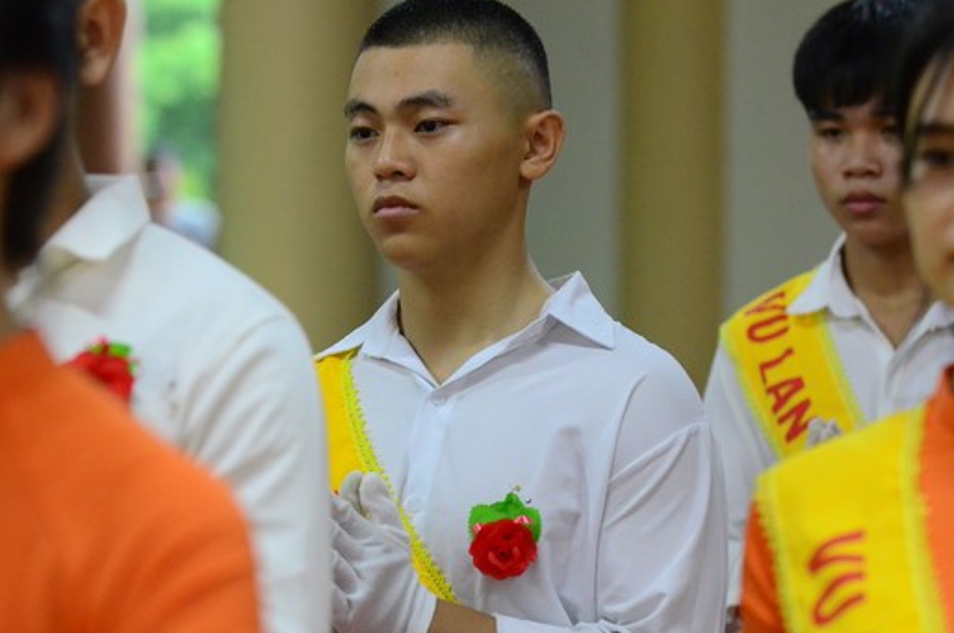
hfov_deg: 12.6
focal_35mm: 163
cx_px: 393
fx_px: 4313
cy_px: 326
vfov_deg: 8.4
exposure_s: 1/200
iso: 4000
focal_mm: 86
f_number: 2.8
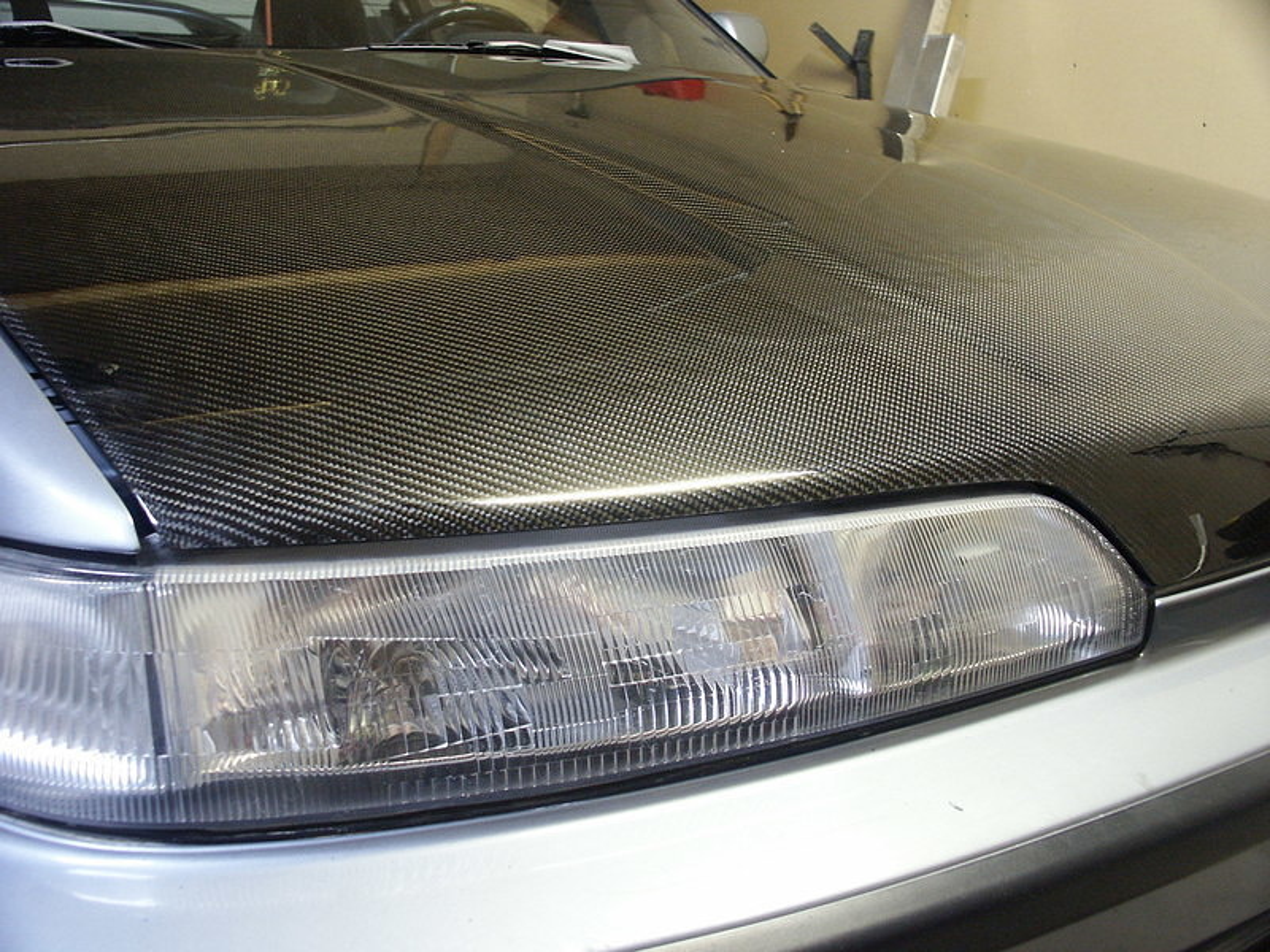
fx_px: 1321
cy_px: 476
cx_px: 635
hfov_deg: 51.4
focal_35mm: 36
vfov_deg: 39.7
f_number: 2.8
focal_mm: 9.48
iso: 200
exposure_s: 1/6
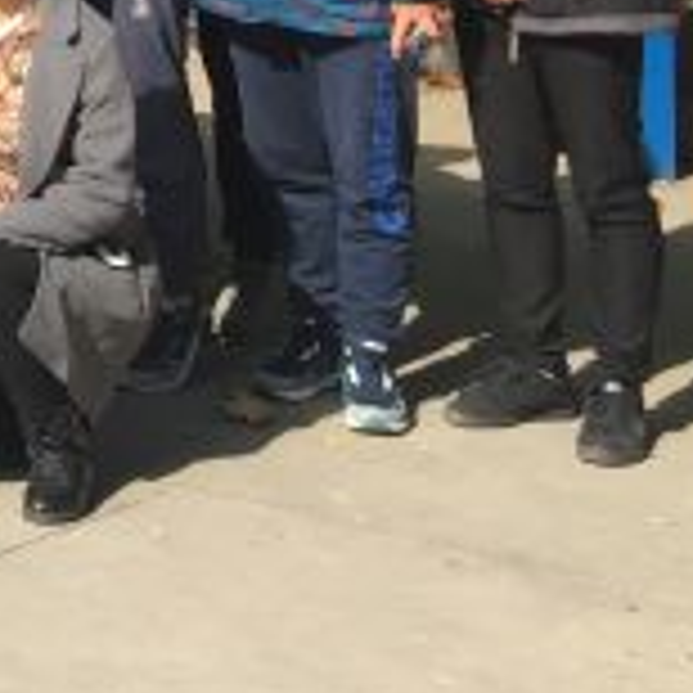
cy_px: -522
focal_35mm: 133
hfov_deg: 11.3
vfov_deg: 12.1
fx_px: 3012
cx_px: -868
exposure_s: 1/898
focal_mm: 4.15
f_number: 2.2
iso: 32
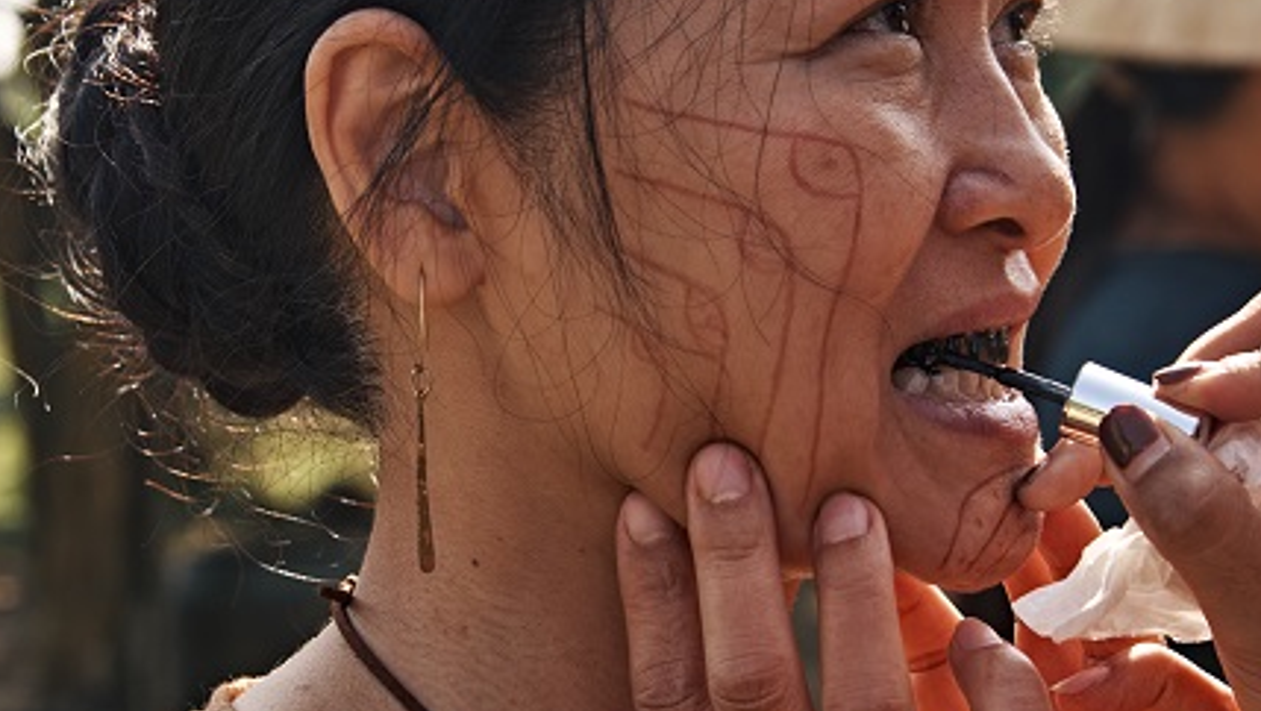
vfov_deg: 10.0
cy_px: 466
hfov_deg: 17.6
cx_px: 529
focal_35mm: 122
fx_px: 4082
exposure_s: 1/320
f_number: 5
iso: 110
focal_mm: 50
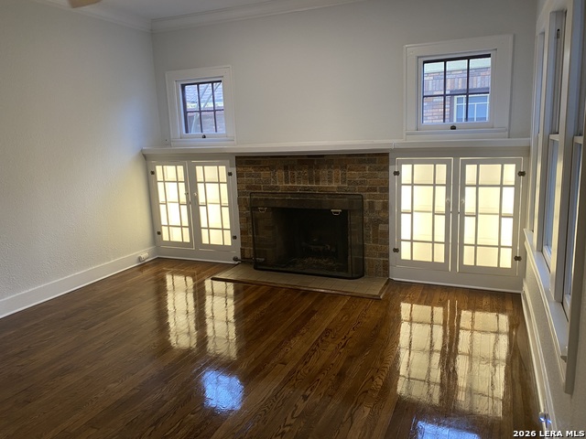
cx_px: 293
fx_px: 440
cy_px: 220
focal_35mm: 26
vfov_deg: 53.1
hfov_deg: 67.3
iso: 125
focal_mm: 4.25
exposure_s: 1/60
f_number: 1.8
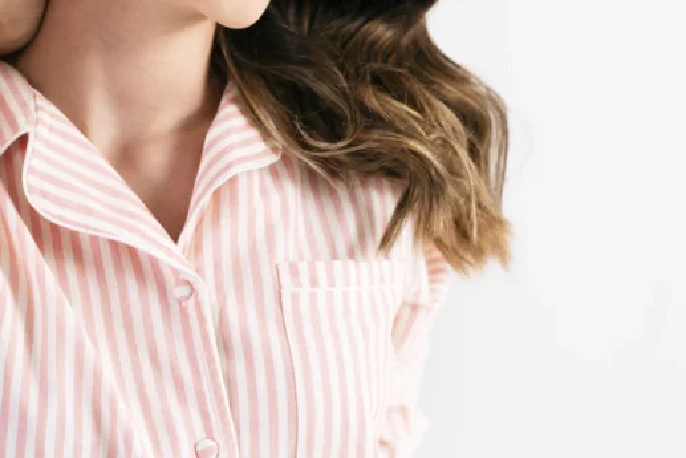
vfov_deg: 13.7
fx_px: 1887
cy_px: 17
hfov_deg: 20.5
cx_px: 210
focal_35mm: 99
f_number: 3.5
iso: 125
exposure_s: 1/125
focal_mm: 50
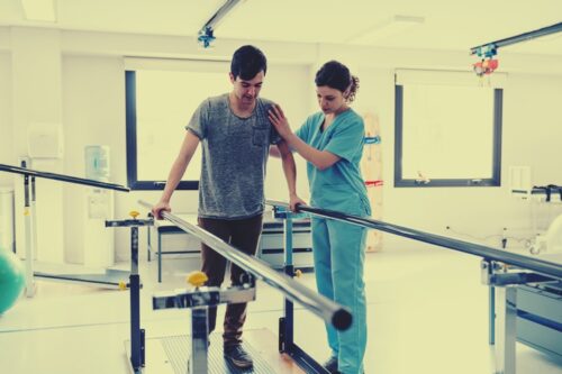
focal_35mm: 38
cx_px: 281
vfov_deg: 35.0
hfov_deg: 50.7
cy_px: 187
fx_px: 593
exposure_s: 1/100
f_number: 2.8
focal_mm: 38
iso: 200
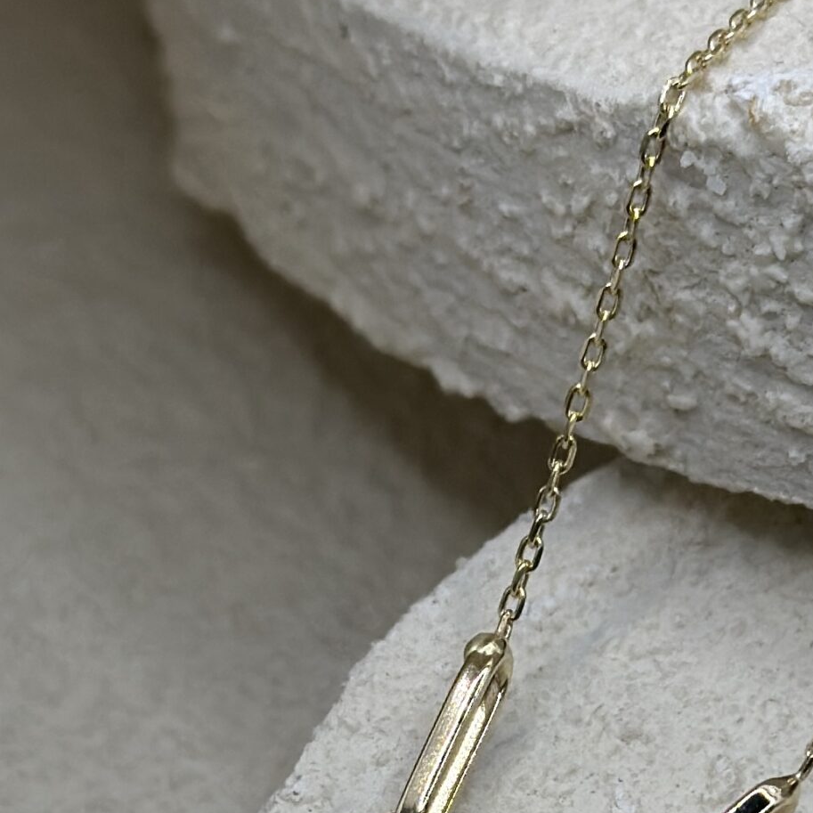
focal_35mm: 119
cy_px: 935
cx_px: 470
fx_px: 3162
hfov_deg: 14.6
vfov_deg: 14.3
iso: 80
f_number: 1.78
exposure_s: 1/2070
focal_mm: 6.86
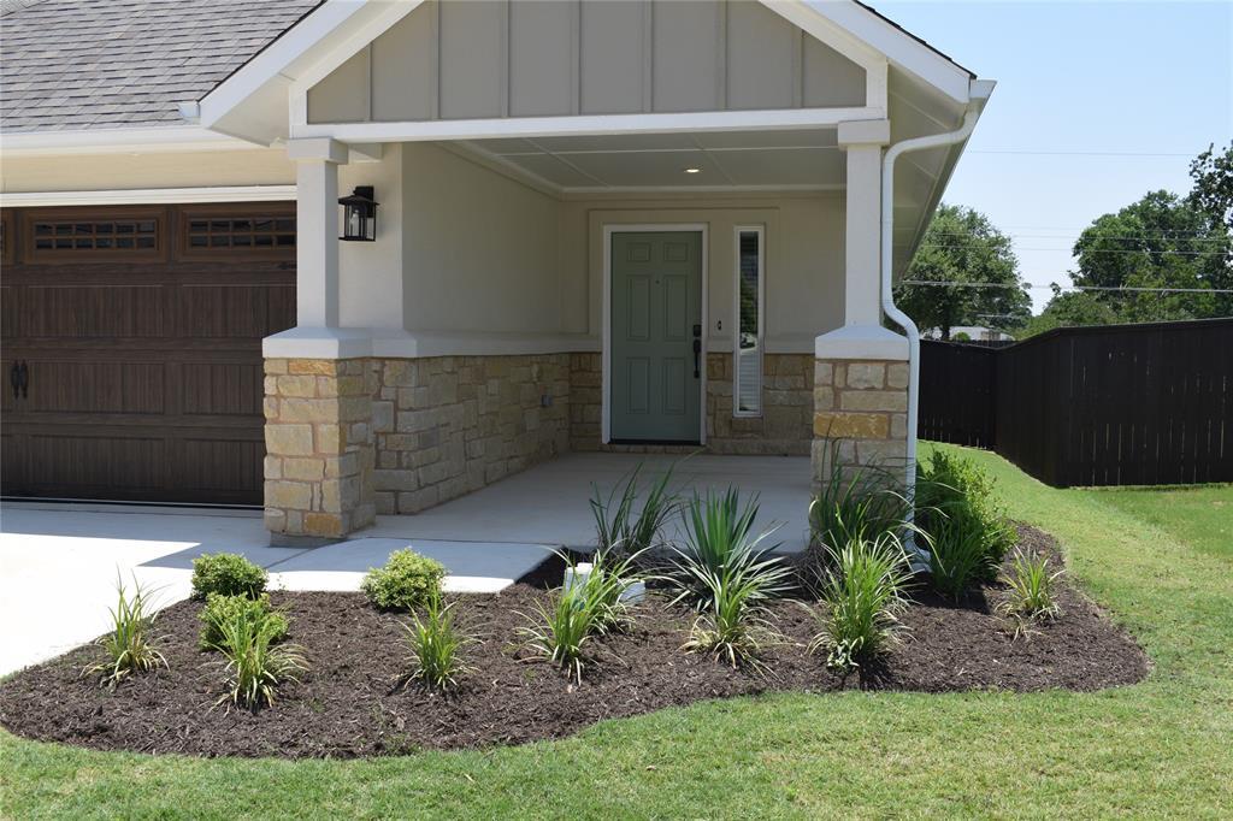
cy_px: 410
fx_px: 1284
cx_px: 616
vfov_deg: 35.5
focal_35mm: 38
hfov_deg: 51.3
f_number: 9
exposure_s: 1/320
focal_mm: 25
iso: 200
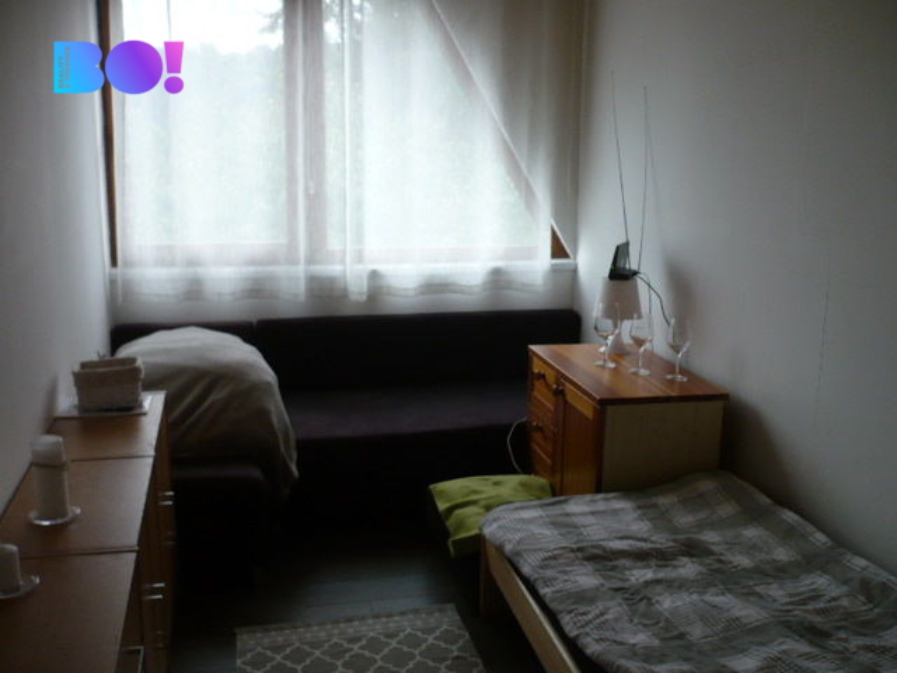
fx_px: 907
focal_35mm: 35
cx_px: 448
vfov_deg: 40.7
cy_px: 336
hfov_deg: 52.6
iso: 160
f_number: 2.8
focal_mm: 5.8
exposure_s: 1/30
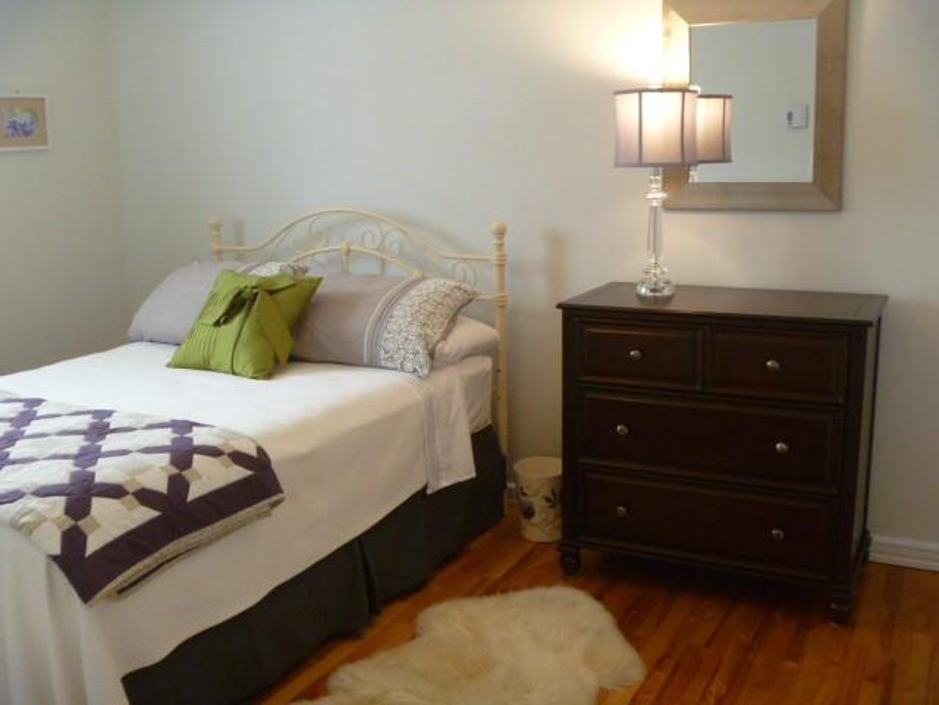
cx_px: 470
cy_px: 352
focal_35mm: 35
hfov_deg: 52.6
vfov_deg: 40.7
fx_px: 949
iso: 400
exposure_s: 1/25
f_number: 3.5
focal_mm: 6.3
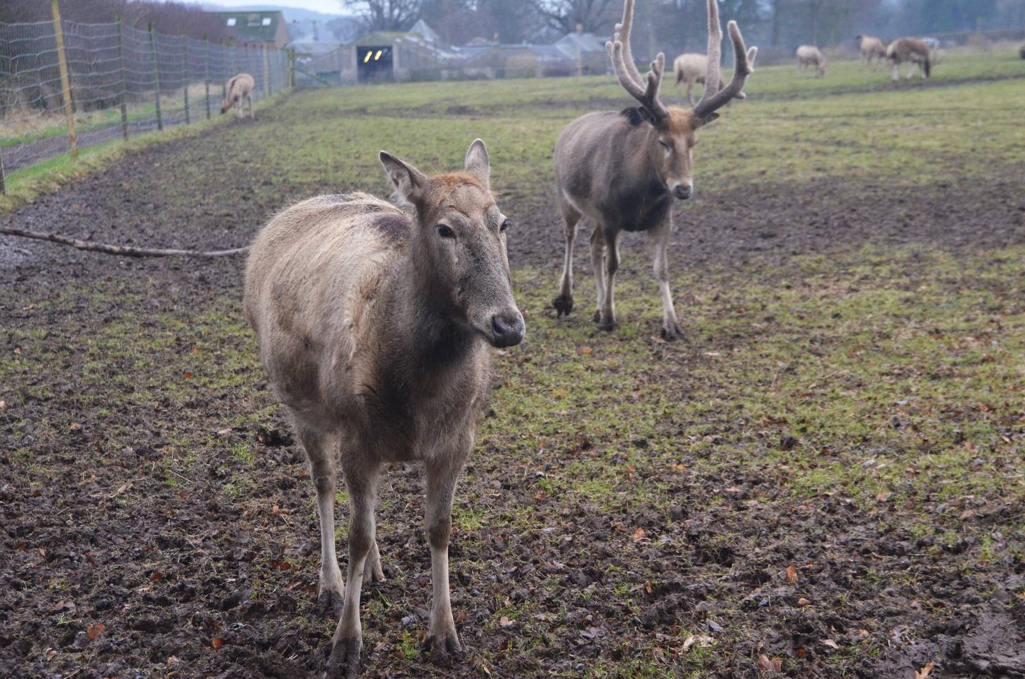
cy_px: 342
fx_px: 2785
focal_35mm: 98
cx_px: 543
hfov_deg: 20.9
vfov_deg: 13.9
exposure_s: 1/320
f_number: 5
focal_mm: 60
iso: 2500
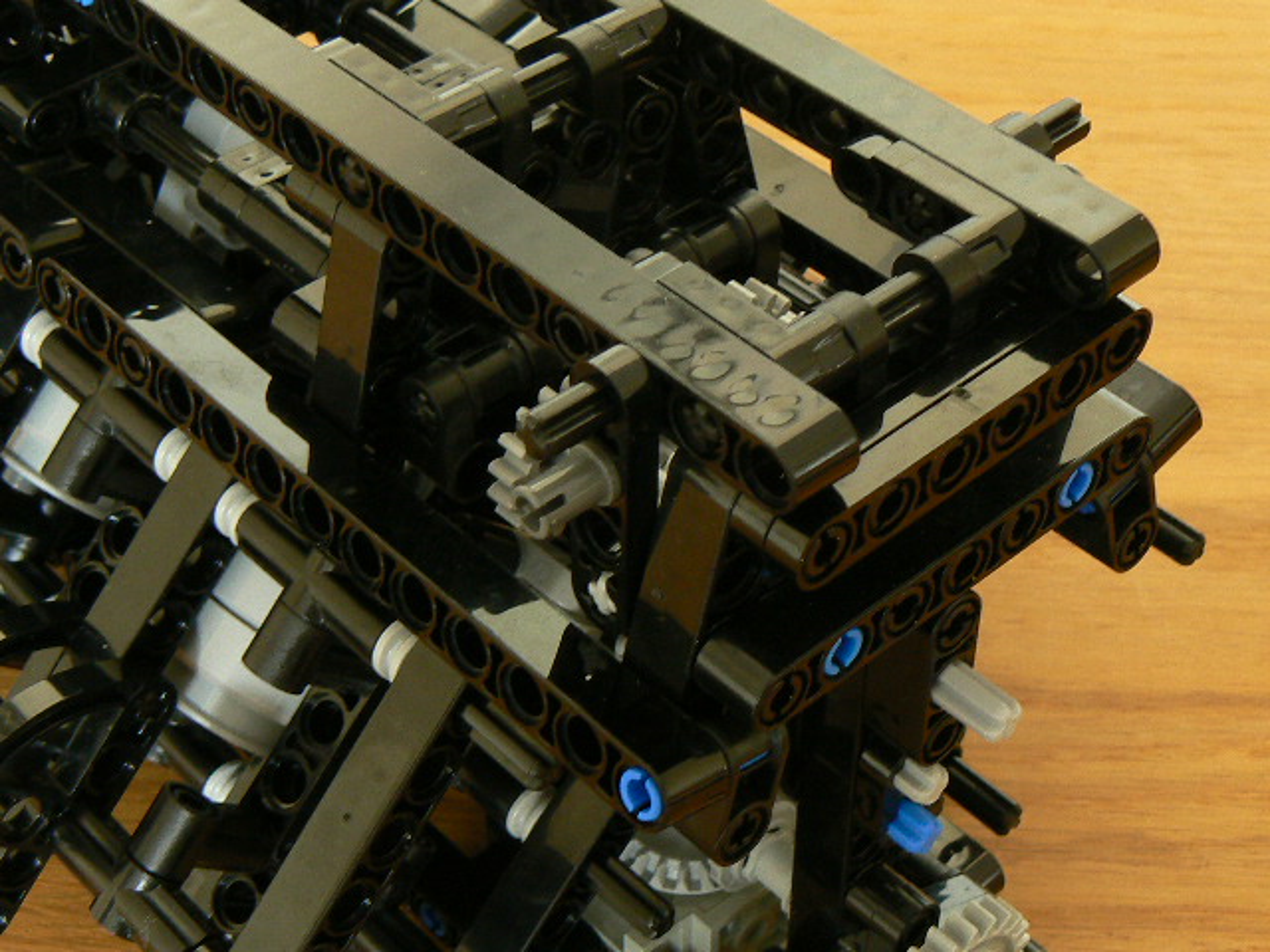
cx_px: 635
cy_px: 476
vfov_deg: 21.9
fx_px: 2458
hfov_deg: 29.0
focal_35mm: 67
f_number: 4.5
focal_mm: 8.1
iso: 100
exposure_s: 2
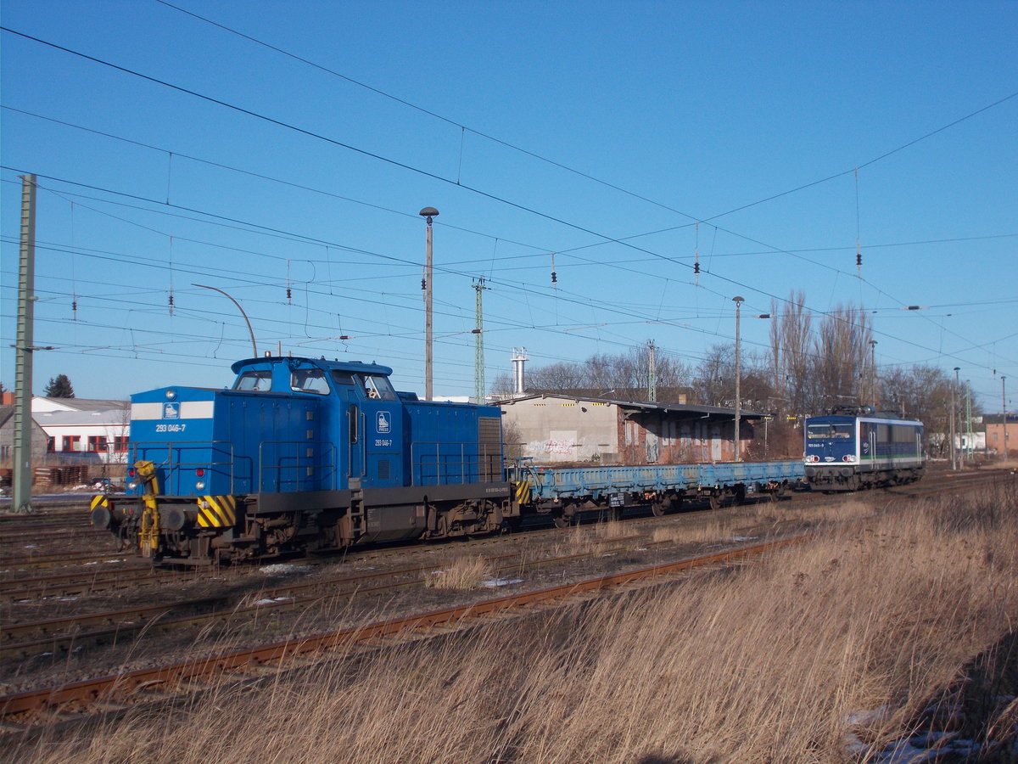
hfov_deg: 38.2
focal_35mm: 50
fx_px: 1470
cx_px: 509
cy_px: 382
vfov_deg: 29.1
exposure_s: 1/125
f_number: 11.3
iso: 80
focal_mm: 9
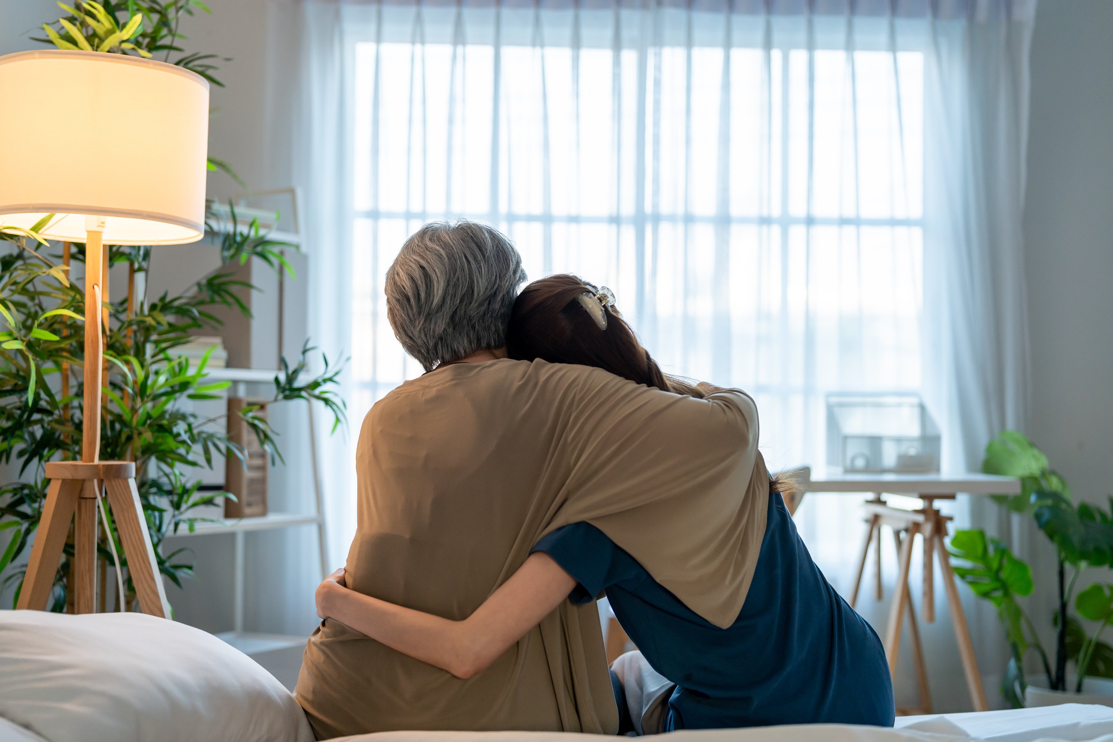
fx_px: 1546
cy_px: 371
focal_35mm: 50
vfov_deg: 27.0
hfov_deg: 39.6
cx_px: 556
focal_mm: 50
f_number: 1.8
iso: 320
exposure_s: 1/250
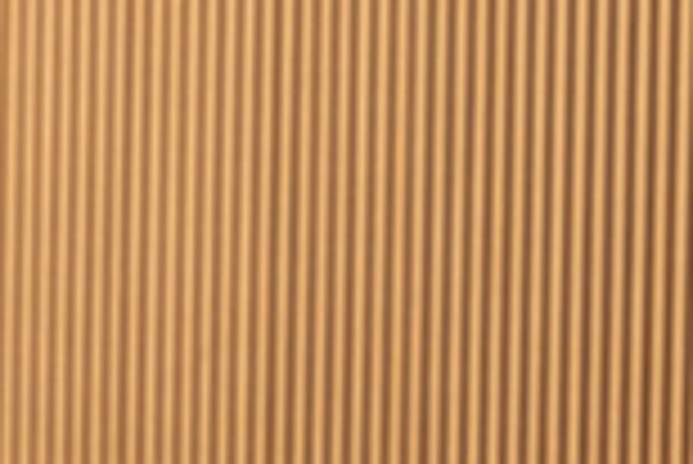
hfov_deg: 5.5
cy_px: 261
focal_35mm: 351
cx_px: -1393
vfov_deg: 3.9
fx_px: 6763
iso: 200
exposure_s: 1/200
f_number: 3.5
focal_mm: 53
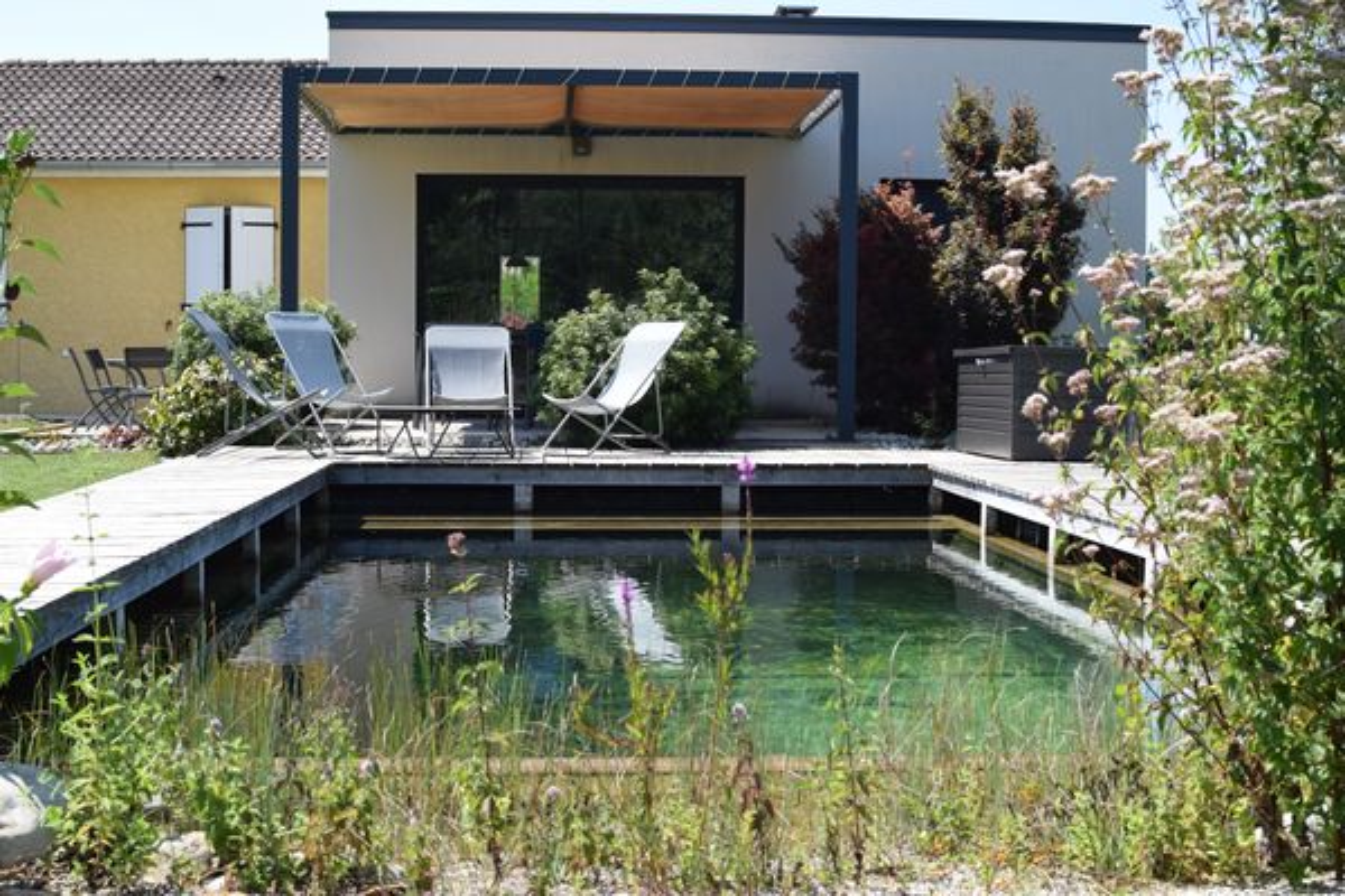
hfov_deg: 37.9
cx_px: 672
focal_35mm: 52
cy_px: 448
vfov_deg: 25.8
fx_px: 1961
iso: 200
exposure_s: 1/320
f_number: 9
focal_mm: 35
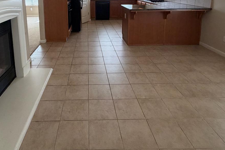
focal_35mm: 25
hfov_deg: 70.7
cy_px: 11
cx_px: 89
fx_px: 156
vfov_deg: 45.7
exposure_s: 1/121
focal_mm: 2.22
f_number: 2.2
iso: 250
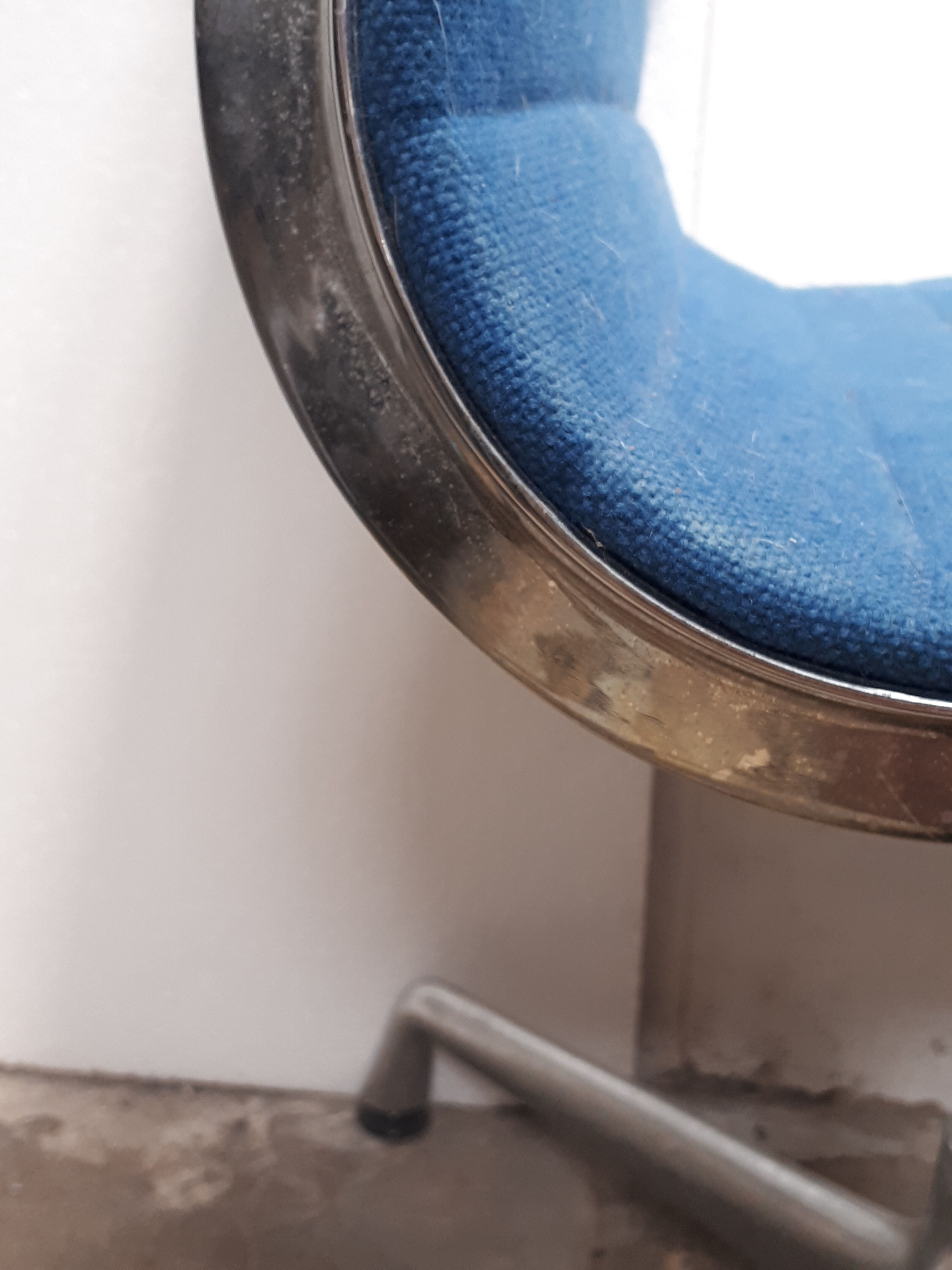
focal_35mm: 27
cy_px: 635
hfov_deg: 51.4
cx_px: 476
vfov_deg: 65.3
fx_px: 990
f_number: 1.9
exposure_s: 1/33
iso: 100
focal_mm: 3.6
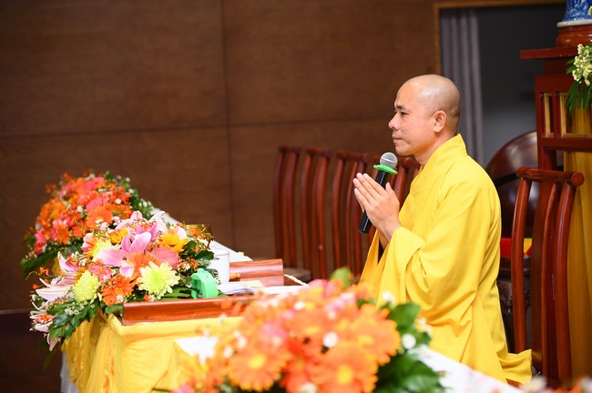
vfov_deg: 11.4
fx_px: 1971
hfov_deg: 17.1
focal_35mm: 120
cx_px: 296
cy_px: 196
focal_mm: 120
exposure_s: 1/200
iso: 1600
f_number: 4
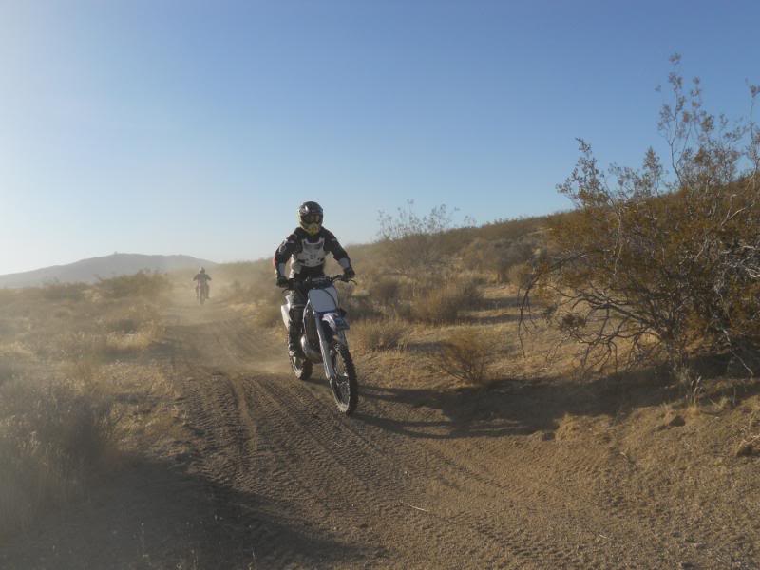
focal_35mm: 32
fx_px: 703
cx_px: 380
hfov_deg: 56.8
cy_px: 285
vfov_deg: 44.2
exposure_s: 1/1250
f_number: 3.5
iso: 80
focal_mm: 5.8
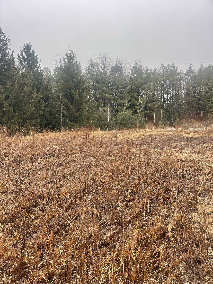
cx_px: 106
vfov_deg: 69.4
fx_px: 205
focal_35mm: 25
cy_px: 142
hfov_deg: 54.9
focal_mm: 5.1
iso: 32
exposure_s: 1/149
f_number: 1.6
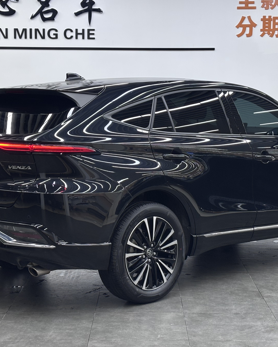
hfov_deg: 20.2
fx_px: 782
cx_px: 143
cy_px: 153
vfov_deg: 25.1
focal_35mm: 76
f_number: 1.6
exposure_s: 1/50
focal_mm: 5.96
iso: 32
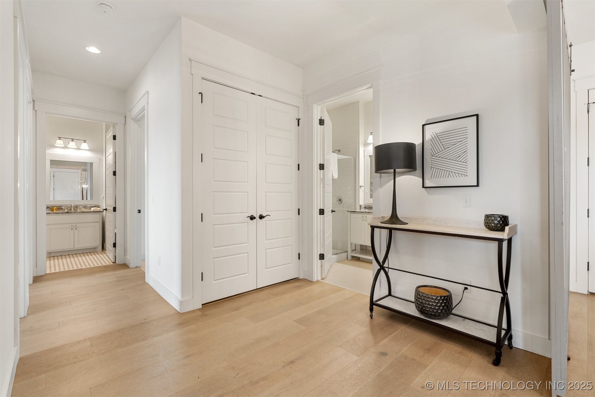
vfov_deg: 73.7
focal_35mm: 16
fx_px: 264
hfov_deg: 96.7
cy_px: 198
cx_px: 298
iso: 100
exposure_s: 1
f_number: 8
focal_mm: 16
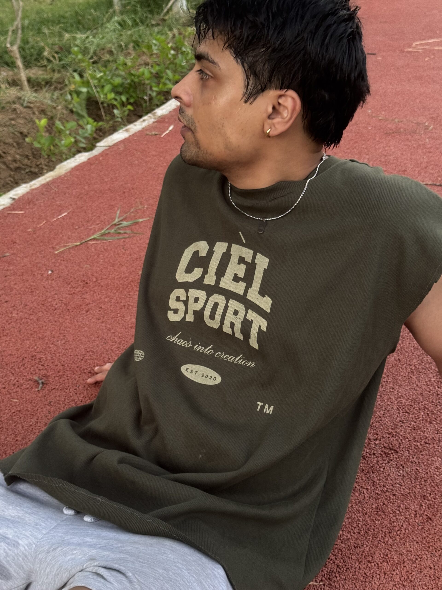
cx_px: 221
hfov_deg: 30.3
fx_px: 817
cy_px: 295
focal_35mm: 48
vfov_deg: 39.7
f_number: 1.78
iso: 320
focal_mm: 6.76
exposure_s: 1/40
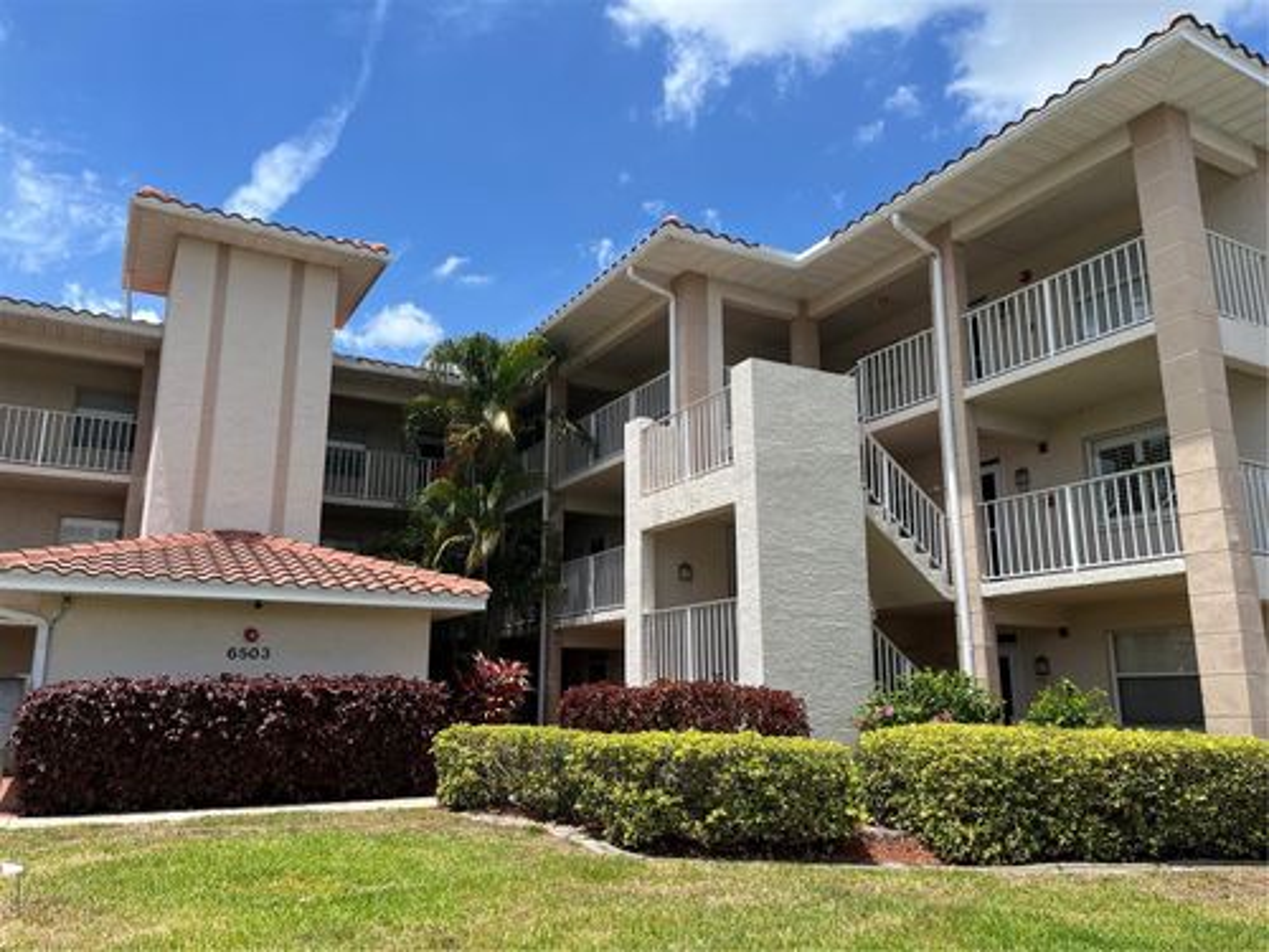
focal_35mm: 26
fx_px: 953
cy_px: 476
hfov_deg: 67.3
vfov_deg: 53.1
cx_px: 634
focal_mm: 5.1
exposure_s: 1/3049
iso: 50
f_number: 1.6
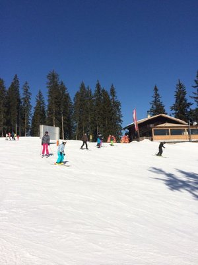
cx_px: 99
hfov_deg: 46.8
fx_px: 229
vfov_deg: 60.0
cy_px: 132
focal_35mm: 30
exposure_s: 1/5882
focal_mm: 4.12
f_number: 2.2
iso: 40
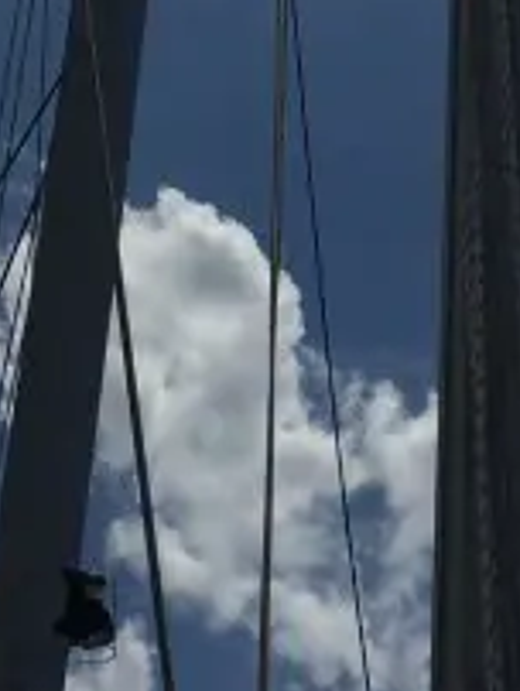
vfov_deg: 12.5
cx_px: 472
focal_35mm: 153
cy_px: -192
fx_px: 3058
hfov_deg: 9.7
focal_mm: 4.15
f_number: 2.2
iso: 40
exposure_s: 1/20000
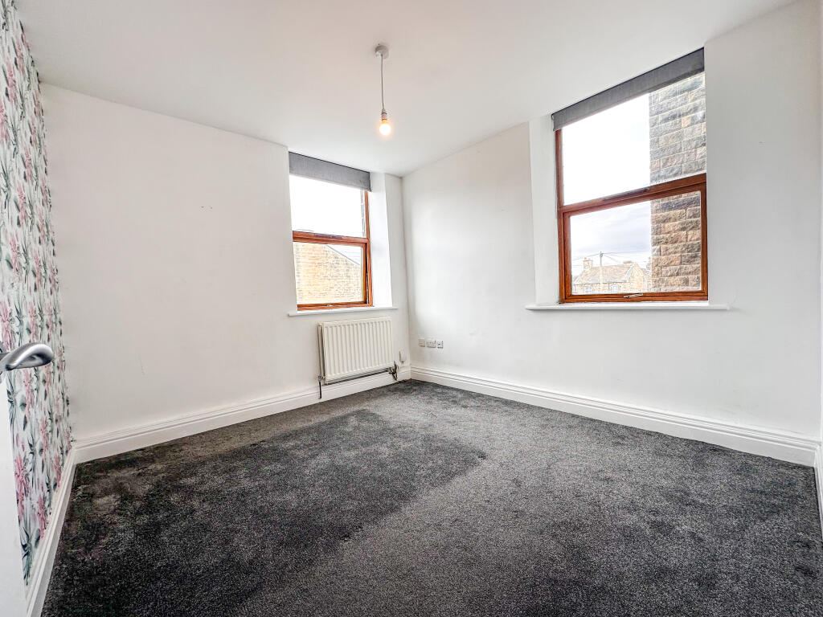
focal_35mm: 14
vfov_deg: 85.7
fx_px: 333
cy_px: 308
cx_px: 412
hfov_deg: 102.1
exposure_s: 1/100
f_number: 2.2
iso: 40
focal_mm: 2.22
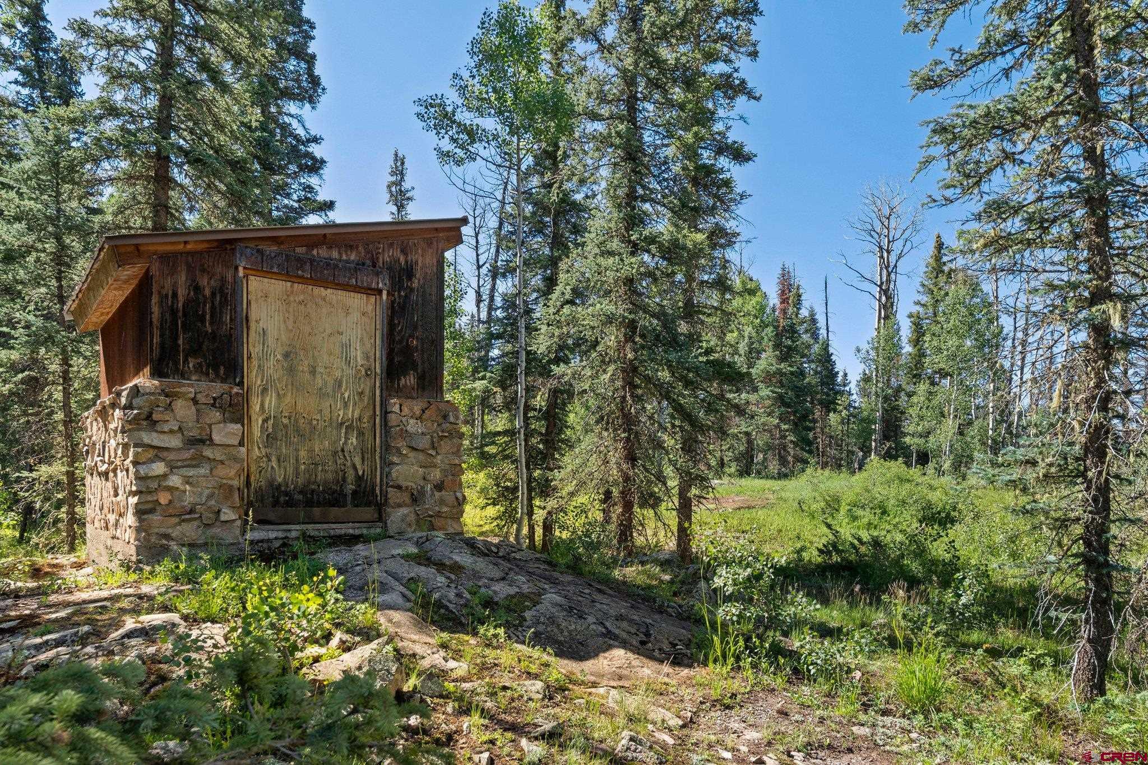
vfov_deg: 56.1
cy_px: 382
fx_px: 717
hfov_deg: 77.3
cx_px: 574
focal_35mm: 22
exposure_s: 1/320
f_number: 8
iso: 400
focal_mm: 22.5
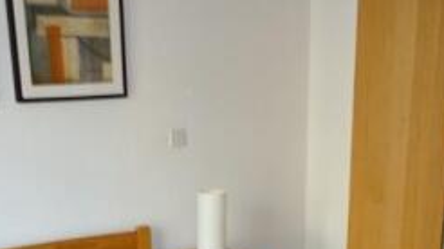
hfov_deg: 33.8
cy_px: 320
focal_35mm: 62
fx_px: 729
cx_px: 259
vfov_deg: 18.1
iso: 320
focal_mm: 4.1
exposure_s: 1/30
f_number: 3.5
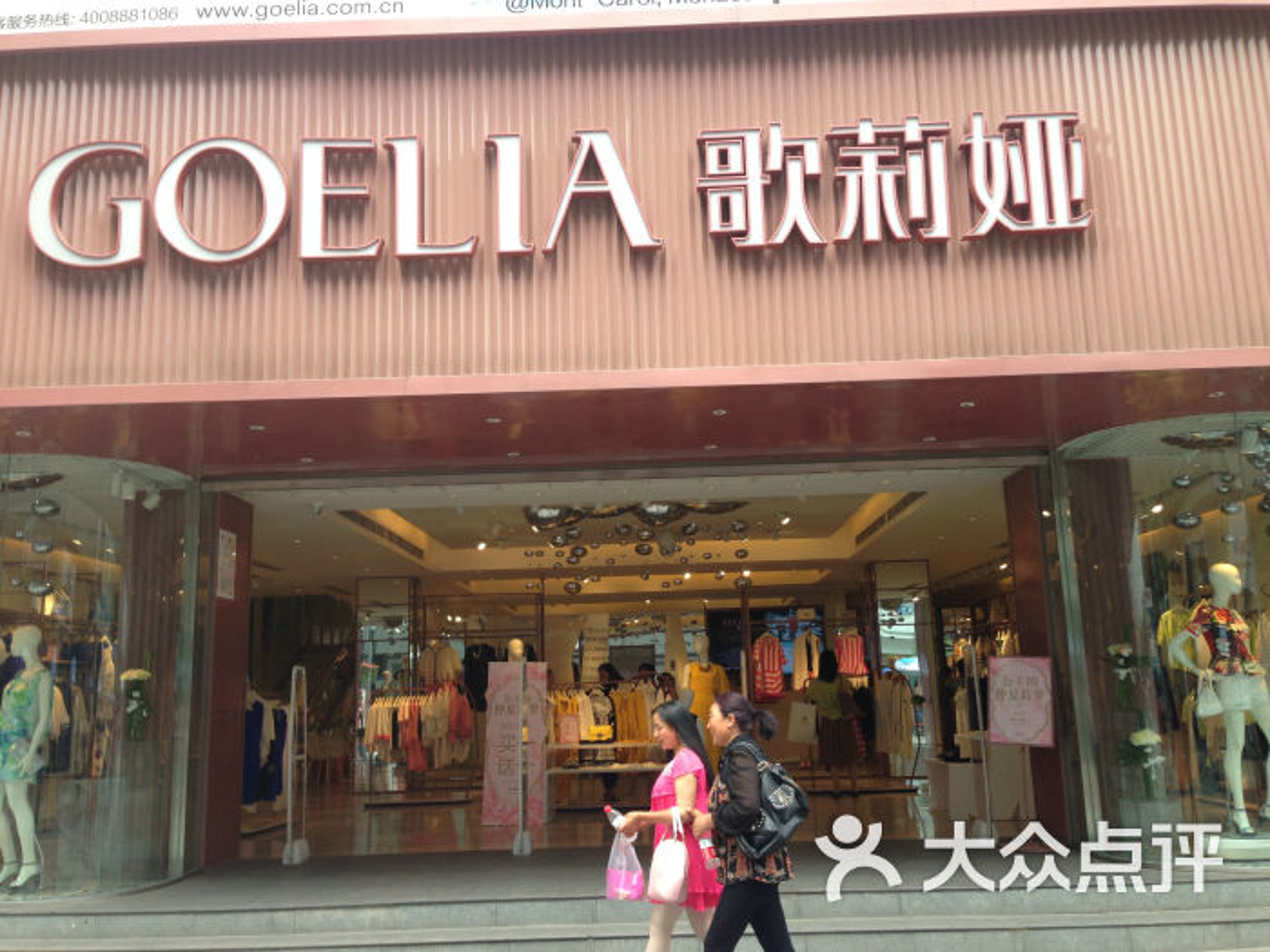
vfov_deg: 42.9
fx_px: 1211
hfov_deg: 55.4
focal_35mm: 33
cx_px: 635
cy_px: 476
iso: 50
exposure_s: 1/186
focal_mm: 4.12
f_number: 2.4
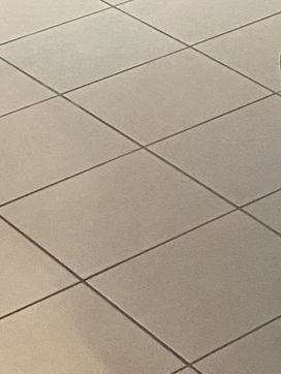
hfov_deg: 9.2
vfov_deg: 11.0
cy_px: -502
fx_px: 1654
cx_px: 521
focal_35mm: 153
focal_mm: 4.25
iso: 500
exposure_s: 1/50
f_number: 1.8
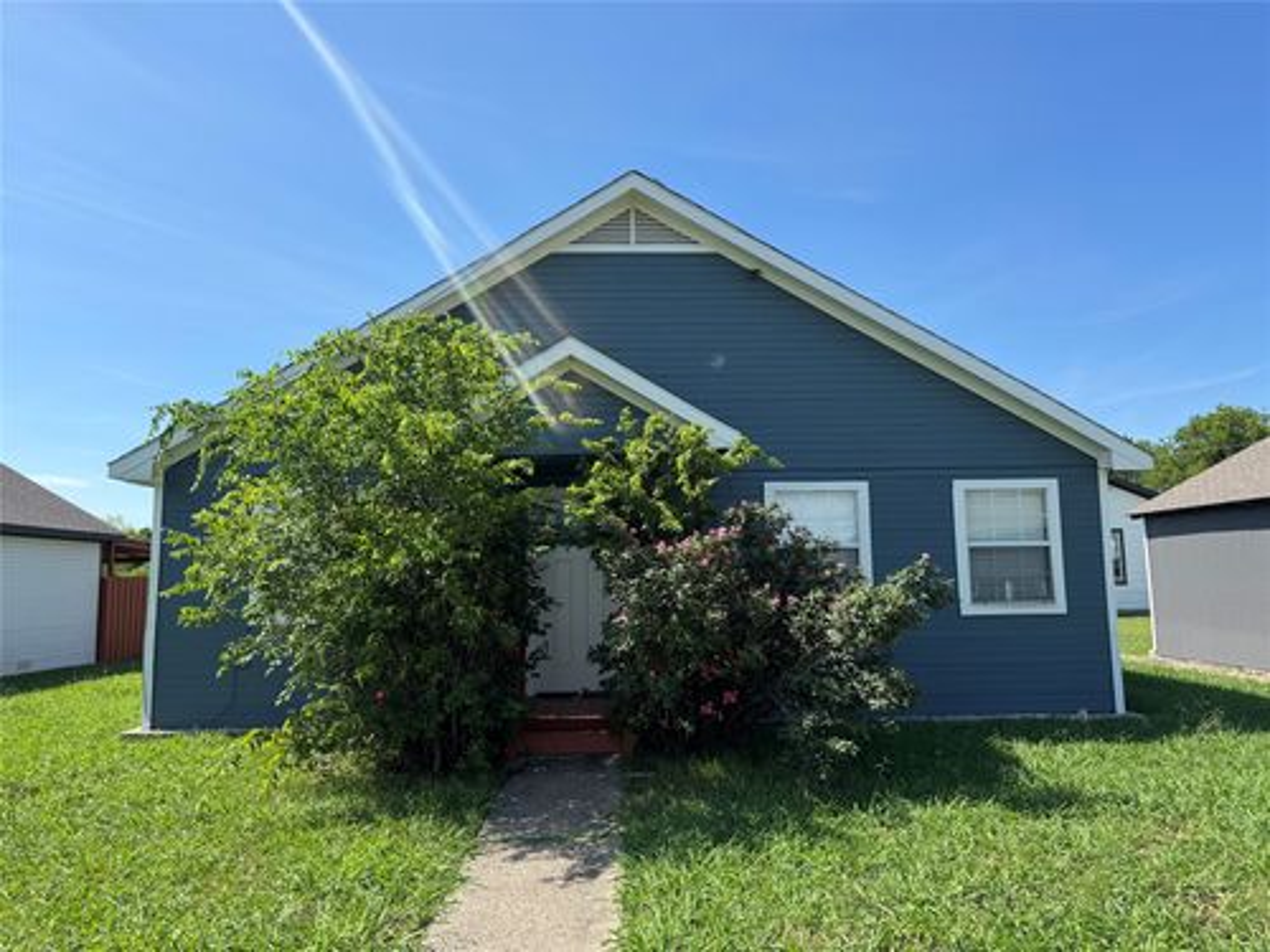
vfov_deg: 56.8
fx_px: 881
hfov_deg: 71.6
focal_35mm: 24
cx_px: 635
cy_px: 476
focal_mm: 6.76
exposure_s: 1/3247
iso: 80
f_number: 1.78
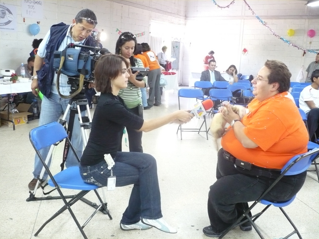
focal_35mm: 35
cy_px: 120
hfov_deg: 52.6
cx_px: 160
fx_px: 323
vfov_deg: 40.7
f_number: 2.8
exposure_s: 1/10
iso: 400
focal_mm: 5.8
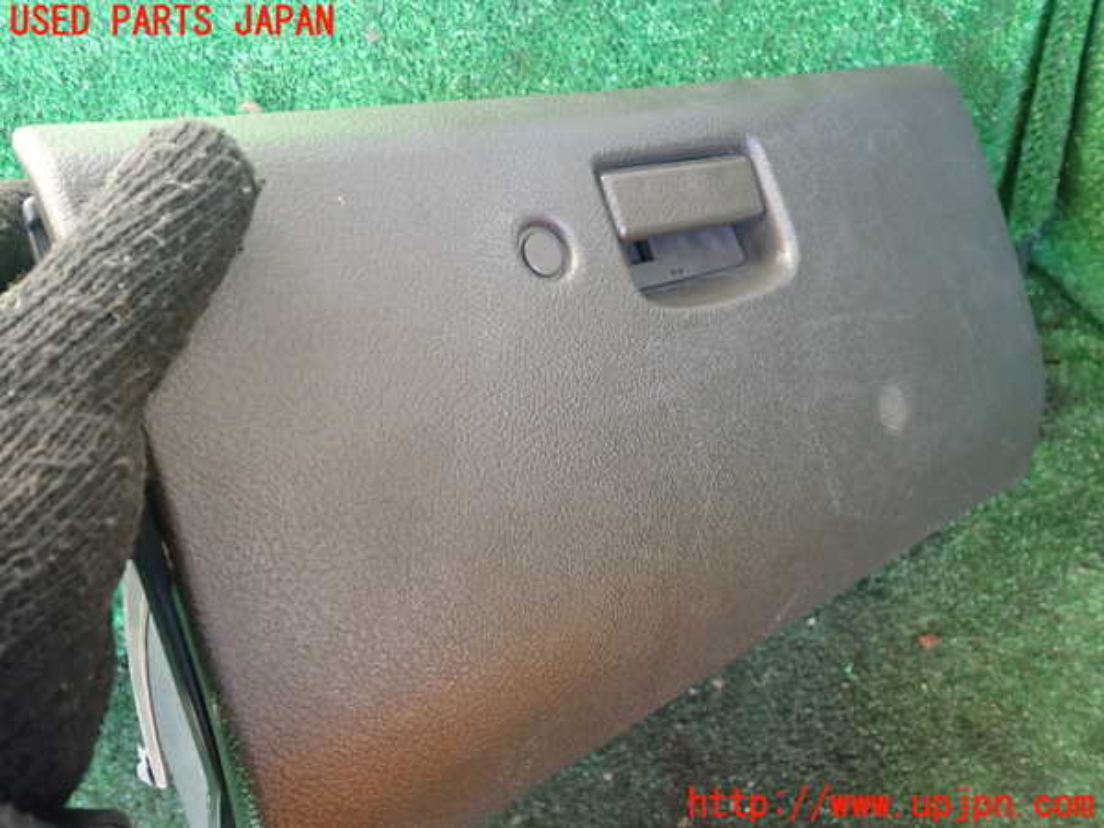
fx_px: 957
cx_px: 552
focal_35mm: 30
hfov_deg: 60.0
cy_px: 414
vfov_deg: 46.8
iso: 320
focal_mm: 5.4
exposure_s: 1/30
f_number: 2.3
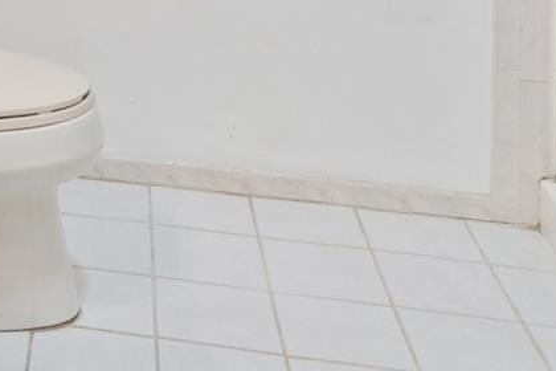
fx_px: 1205
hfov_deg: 23.1
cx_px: -167
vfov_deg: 14.8
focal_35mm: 78
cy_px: -336
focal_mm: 16
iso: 800
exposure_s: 1/10
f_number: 7.1
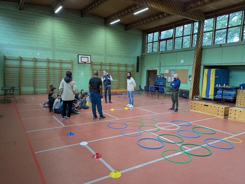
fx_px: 177
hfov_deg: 69.4
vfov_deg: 54.9
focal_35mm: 25
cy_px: 92
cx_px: 122
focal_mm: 5.43
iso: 51
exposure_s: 1/33.3
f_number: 1.89
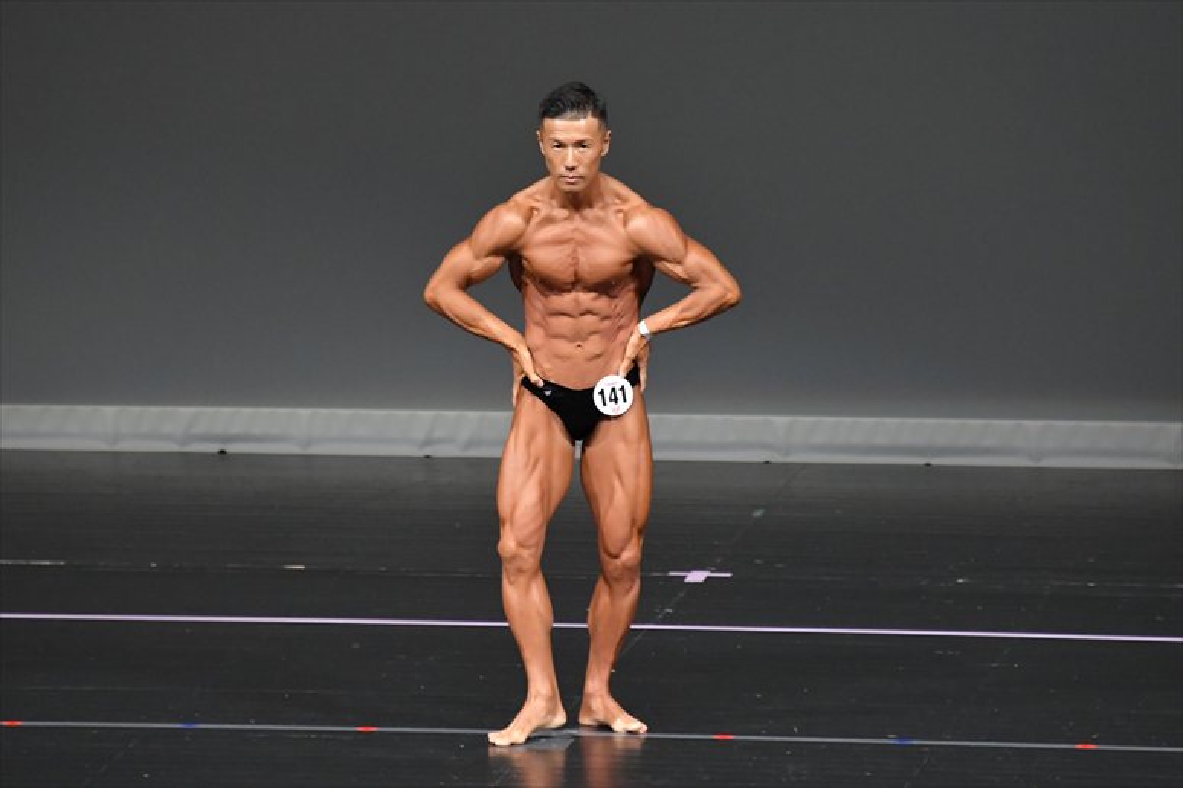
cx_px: 592
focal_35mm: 375
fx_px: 12317
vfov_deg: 3.7
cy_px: 394
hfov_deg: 5.5
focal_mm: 250
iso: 4000
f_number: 5.6
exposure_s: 1/400
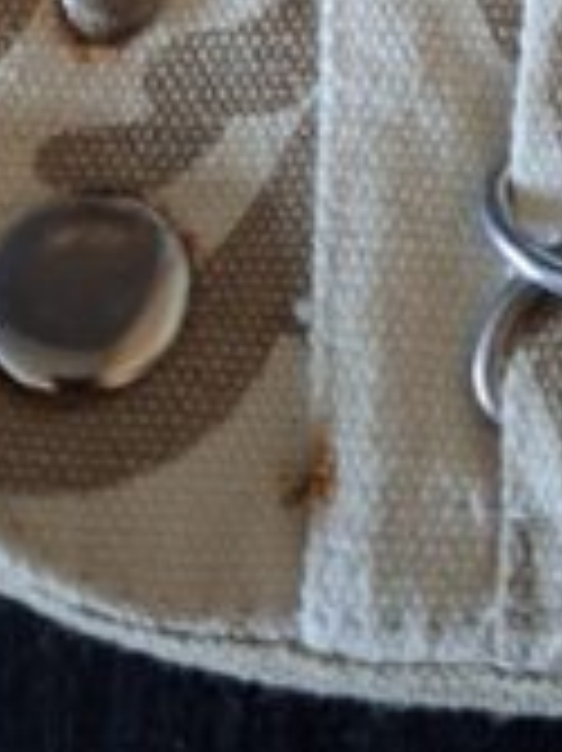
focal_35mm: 110
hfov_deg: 12.9
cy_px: -874
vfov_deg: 14.2
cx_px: 782
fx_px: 2384
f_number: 1.8
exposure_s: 1/24
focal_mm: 5.54
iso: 400
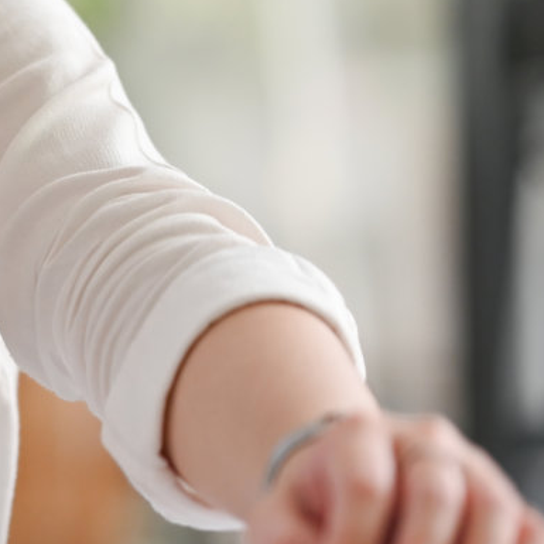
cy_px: -67
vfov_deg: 5.8
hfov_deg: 5.7
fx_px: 5334
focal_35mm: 300
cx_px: -536
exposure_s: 1/800
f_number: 1.8
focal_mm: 85
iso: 250
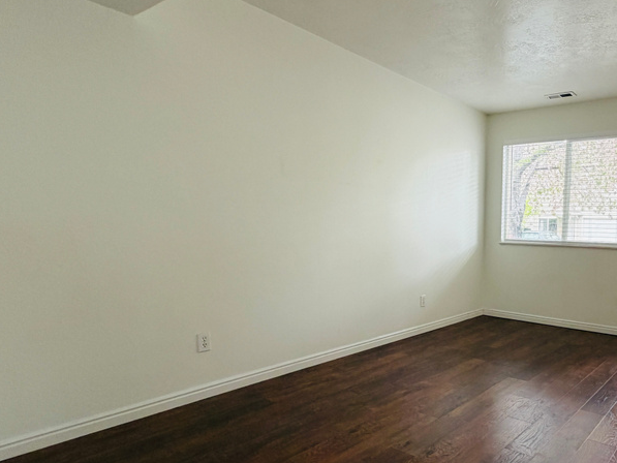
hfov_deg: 65.2
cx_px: 493
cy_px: 274
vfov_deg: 56.5
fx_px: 428
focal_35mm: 24
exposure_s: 1/121
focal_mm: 2.22
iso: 160
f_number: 2.2
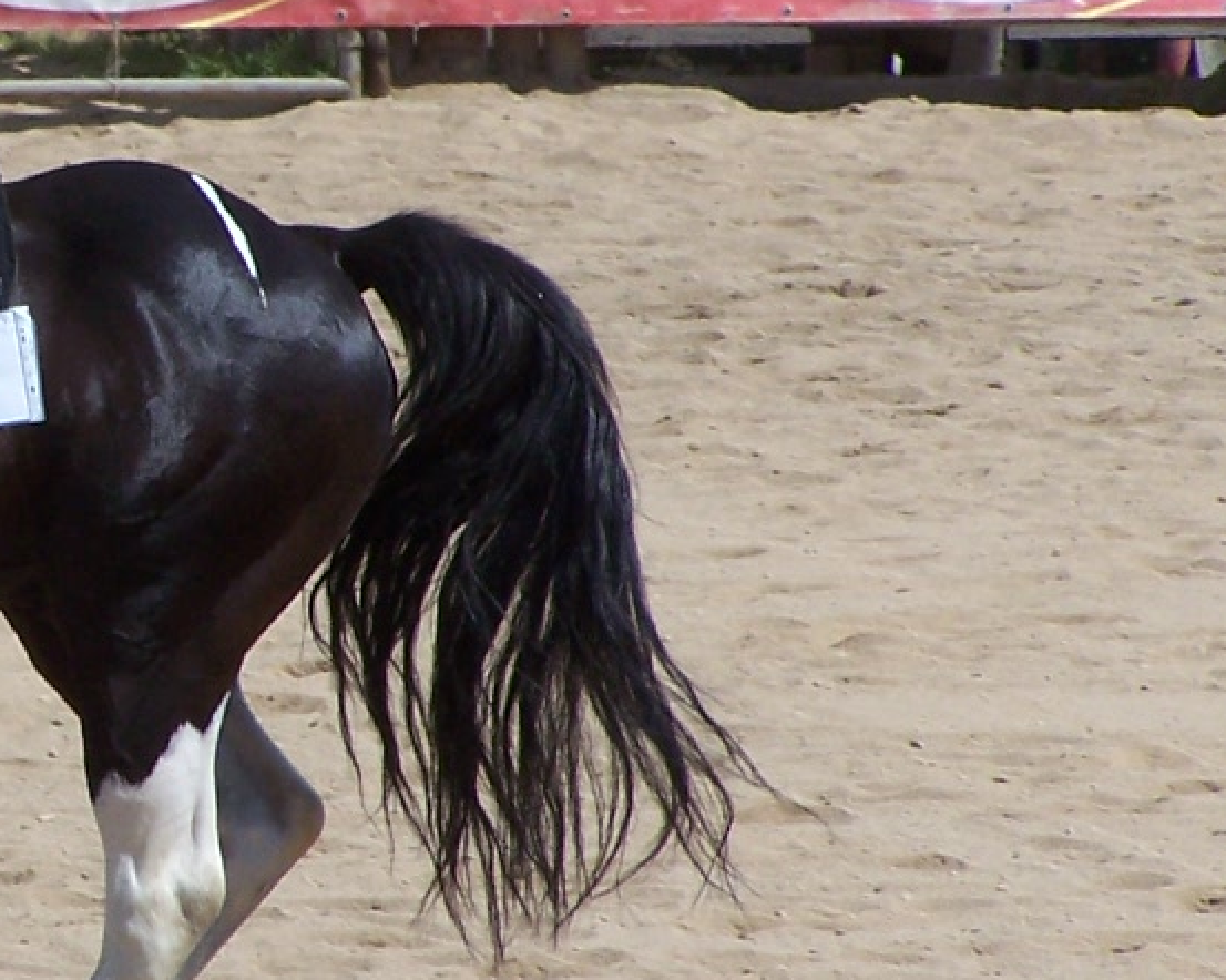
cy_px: 408
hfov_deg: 2.6
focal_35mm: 734
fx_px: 26624
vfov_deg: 2.1
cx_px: -182
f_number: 5
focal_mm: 44.4
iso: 80
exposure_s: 1/1000
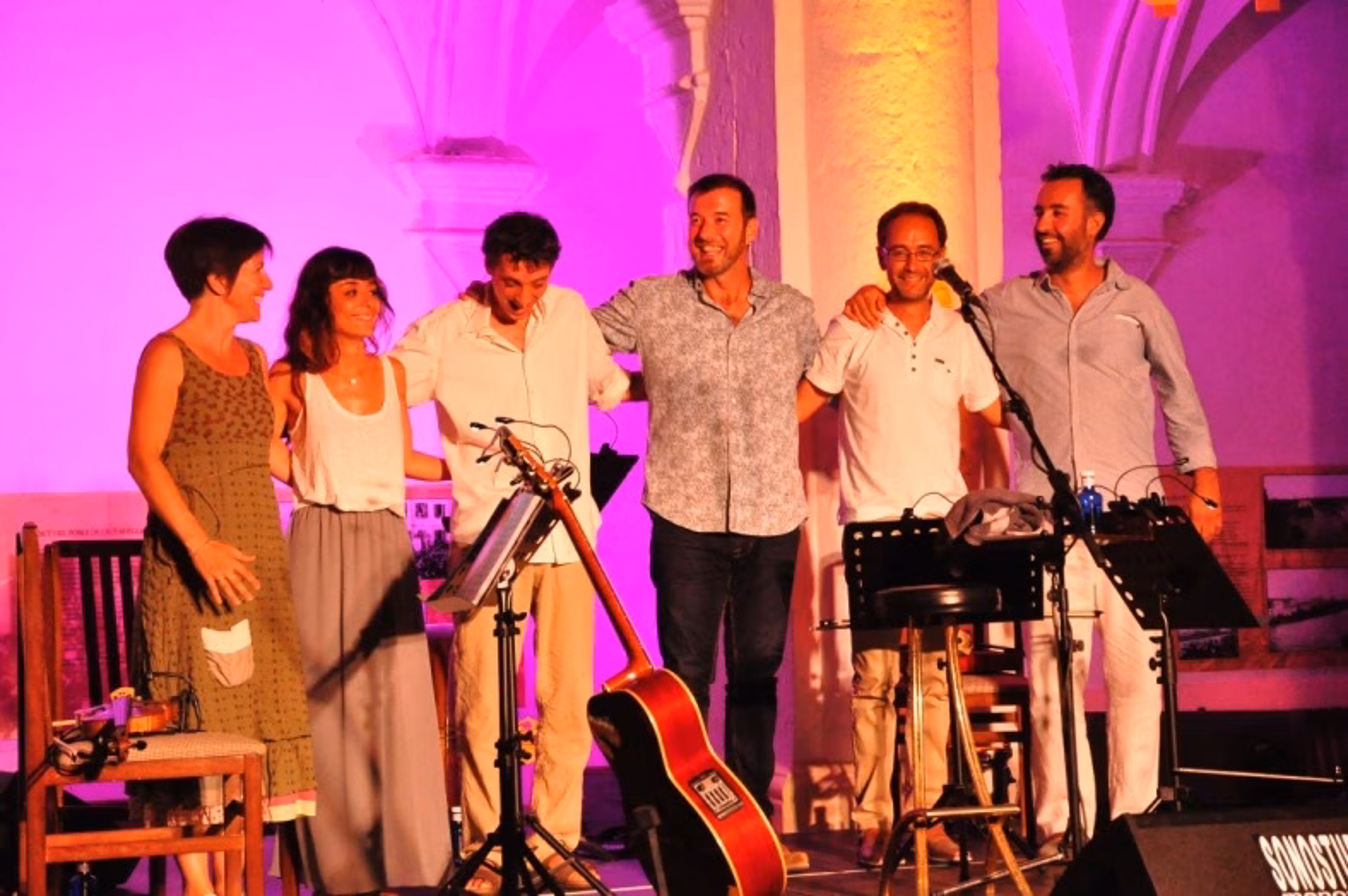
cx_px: 674
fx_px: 2581
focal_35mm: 69
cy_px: 448
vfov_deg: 19.7
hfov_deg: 29.3
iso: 3200
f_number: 5
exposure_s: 1/80
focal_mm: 46
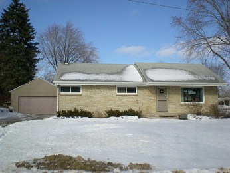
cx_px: 115
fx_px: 253
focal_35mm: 38
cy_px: 86
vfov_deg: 37.8
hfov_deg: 48.9
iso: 77
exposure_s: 1/876
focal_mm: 6.3
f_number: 4.6
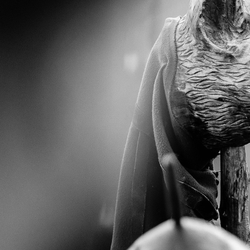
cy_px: 107
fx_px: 5115
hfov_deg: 2.8
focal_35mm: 626
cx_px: 272
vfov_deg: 2.8
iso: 500
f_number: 2.8
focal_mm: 200
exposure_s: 1/400
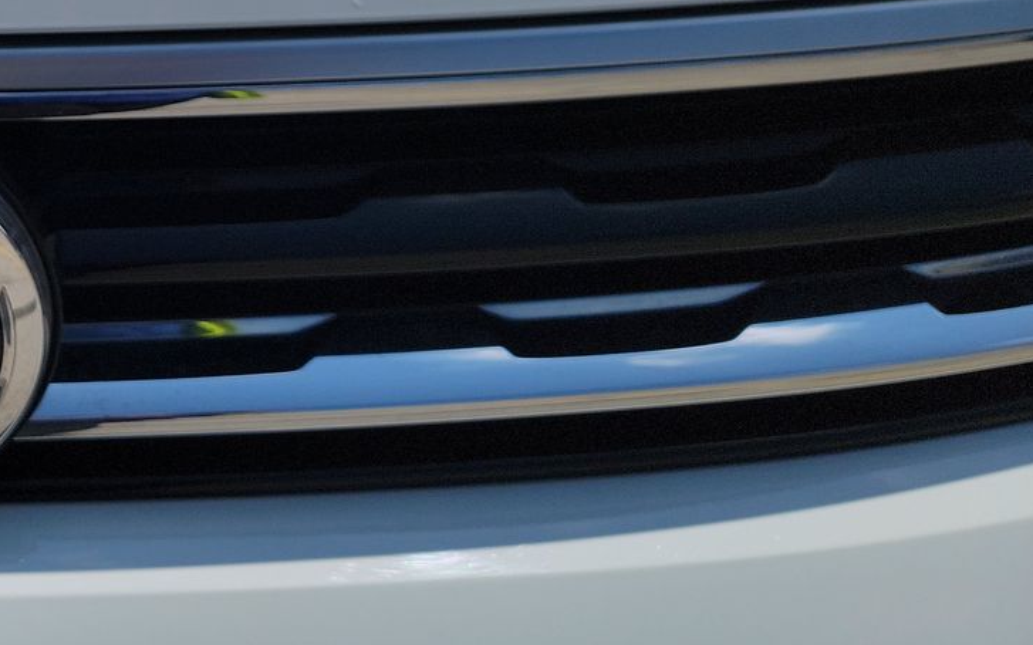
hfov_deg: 32.1
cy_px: -80
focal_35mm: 56
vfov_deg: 21.8
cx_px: -95
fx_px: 1576
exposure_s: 1/2881
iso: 50
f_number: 1.8
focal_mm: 6.7
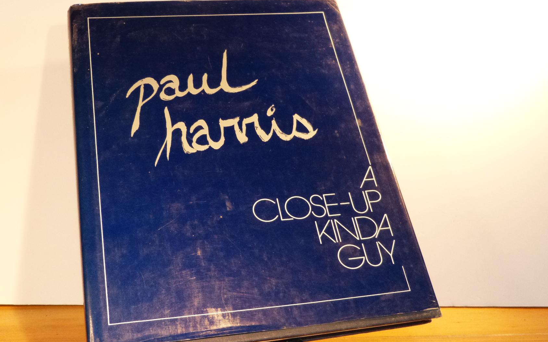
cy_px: 198
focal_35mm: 45
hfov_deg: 44.3
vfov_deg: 28.6
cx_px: 260
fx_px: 672
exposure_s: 1/60
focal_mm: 6.2
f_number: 3
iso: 320
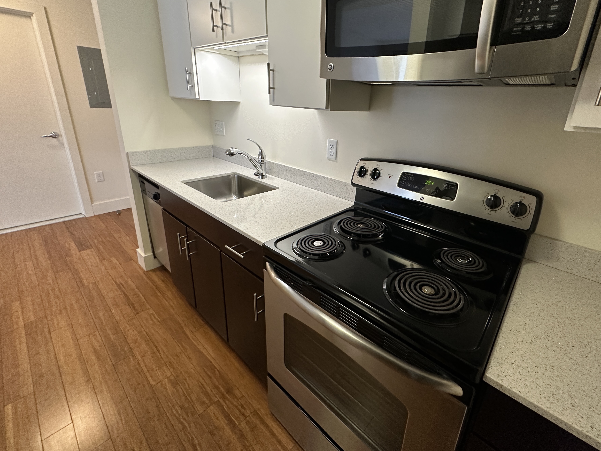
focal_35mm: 16
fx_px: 278
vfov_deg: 77.7
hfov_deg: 94.2
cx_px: 332
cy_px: 193
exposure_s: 1/60
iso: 250
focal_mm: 2.22
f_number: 2.2
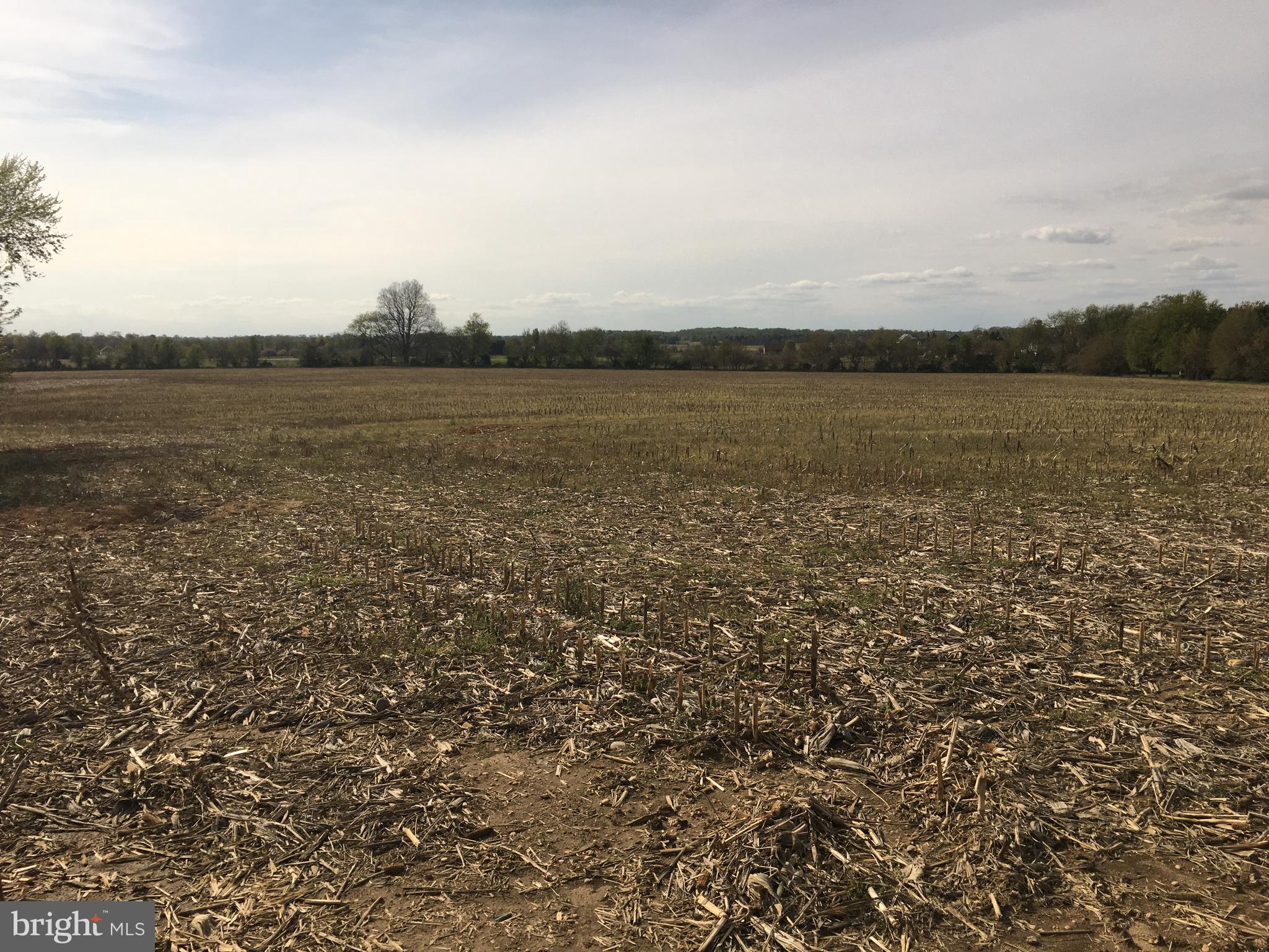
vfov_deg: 48.2
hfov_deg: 61.7
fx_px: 1063
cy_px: 476
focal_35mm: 29
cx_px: 634
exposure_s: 1/3077
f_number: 2.2
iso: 25
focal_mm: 4.15
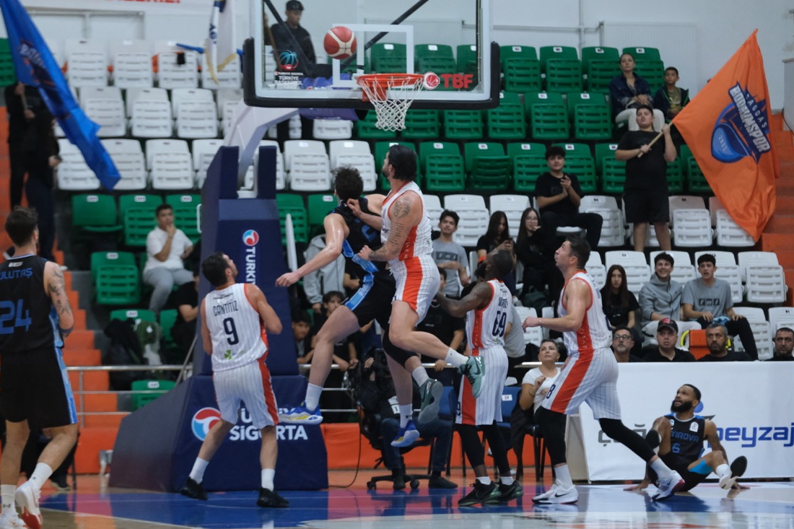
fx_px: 3925
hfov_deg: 11.6
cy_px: 298
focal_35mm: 178
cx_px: 406
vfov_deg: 7.7
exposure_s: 1/500
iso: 4000
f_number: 2.8
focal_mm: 102.2
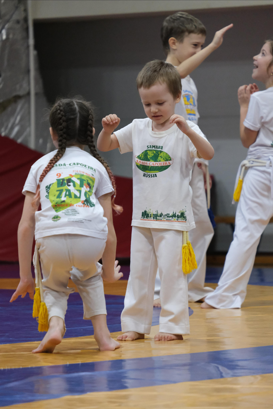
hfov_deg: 5.1
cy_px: 204
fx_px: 3094
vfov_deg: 7.6
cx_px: 136
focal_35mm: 272
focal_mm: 181.1
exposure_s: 1/320
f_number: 4.7
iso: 5000
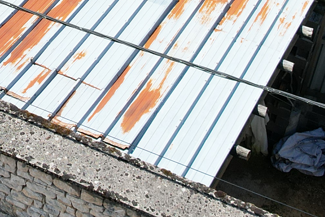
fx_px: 1083
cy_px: -40
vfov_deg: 11.2
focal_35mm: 120
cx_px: -17
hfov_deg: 16.6
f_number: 2.8
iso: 130
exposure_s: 1/1500
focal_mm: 8.38
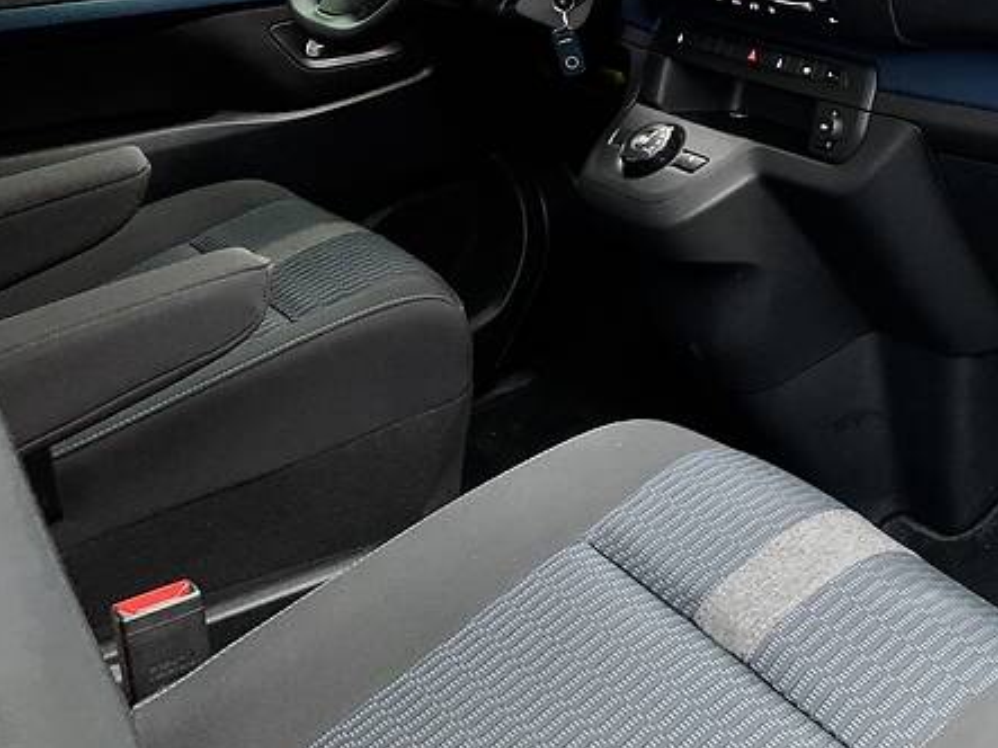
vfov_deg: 30.2
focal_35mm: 47
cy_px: 153
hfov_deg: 38.3
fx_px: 1355
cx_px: 856
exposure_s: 1/30
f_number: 1.8
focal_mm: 4.2
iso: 500
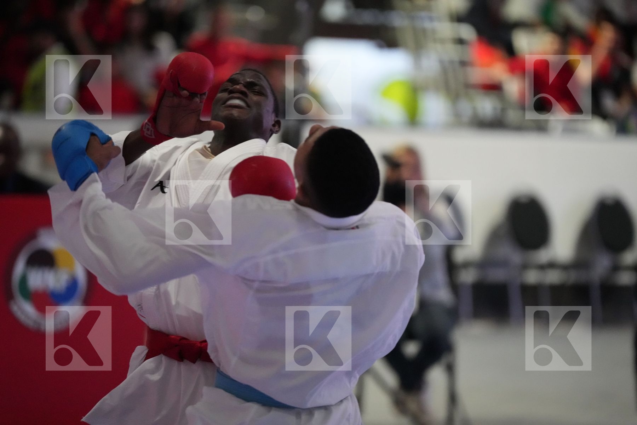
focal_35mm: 200
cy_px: 212
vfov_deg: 6.9
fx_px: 3539
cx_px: 318
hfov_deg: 10.3
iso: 10000
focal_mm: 200
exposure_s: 1/800
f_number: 2.8
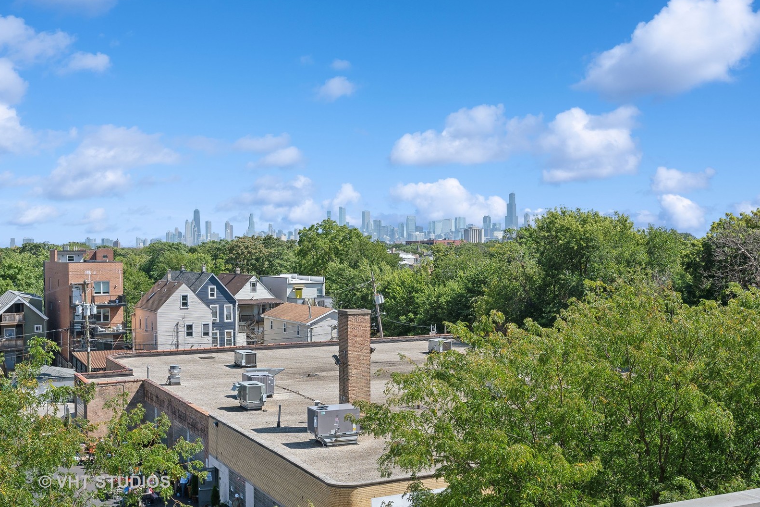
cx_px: 386
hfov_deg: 45.4
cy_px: 249
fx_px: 908
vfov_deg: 31.2
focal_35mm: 43
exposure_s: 1/350
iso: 200
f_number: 9.5
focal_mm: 28
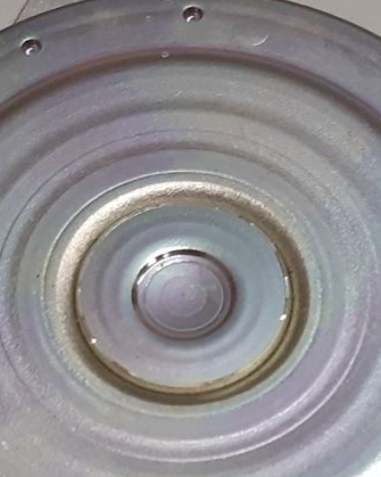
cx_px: 376
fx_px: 1748
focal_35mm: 124
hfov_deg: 12.3
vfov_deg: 14.6
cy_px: 689
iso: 100
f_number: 1.7
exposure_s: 1/50
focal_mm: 3.93
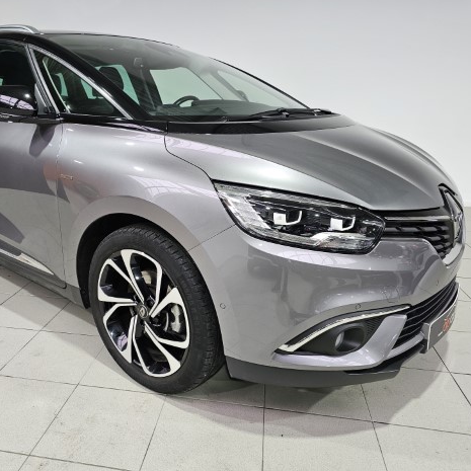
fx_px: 431
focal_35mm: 28
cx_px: 176
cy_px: 229
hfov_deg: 56.6
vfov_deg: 57.3
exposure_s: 1/100
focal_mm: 6.3
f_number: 1.7
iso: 100
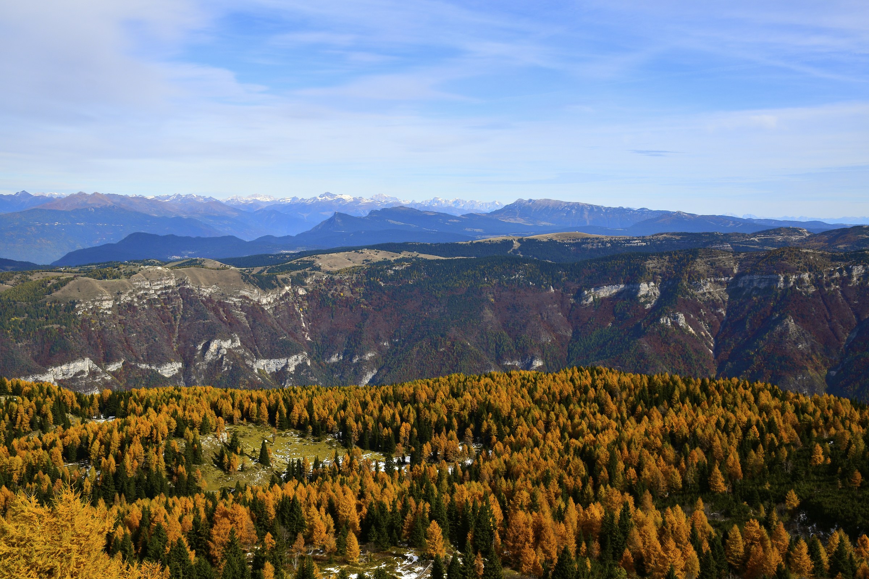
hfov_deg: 47.9
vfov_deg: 33.0
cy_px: 290
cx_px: 434
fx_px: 978
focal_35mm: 40
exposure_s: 1/200
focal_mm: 27
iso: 100
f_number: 10
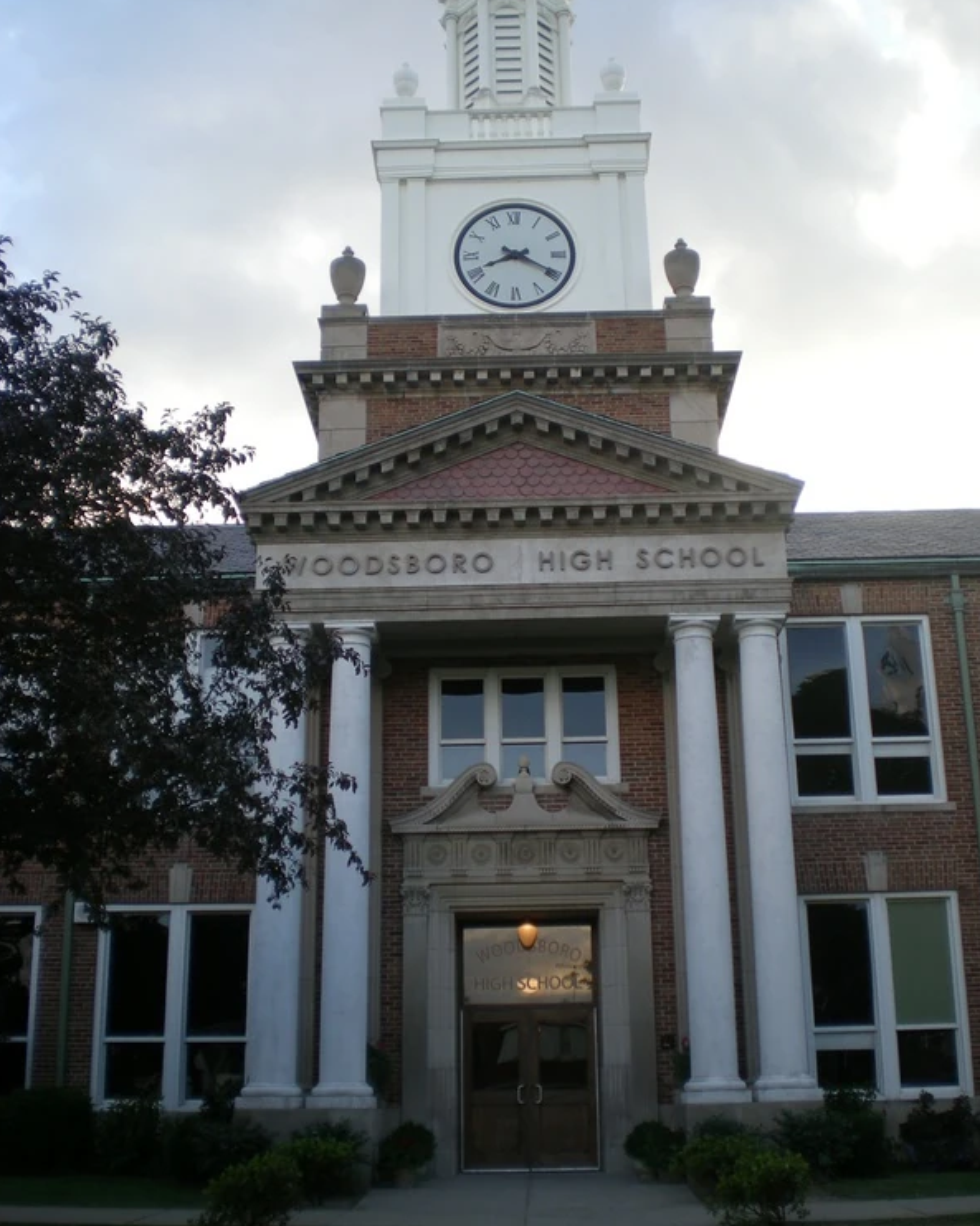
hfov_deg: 37.3
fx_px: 1451
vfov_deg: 45.8
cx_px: 491
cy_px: 646
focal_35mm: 40
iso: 50
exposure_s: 1/95.4
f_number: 3.1
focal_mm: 6.3
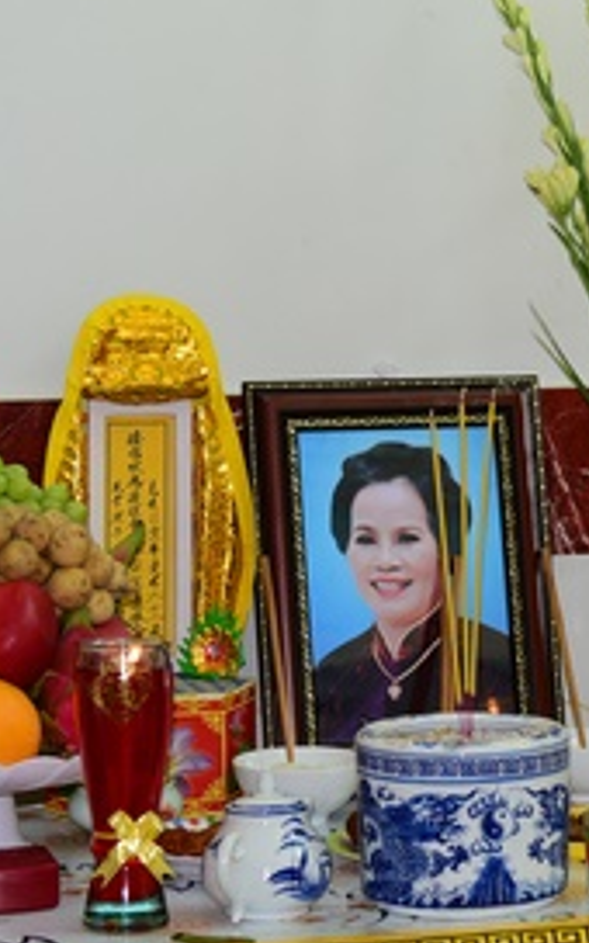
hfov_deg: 11.0
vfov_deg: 17.8
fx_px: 3005
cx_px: 651
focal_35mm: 117
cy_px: 364
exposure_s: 1/60
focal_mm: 48
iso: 320
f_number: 4
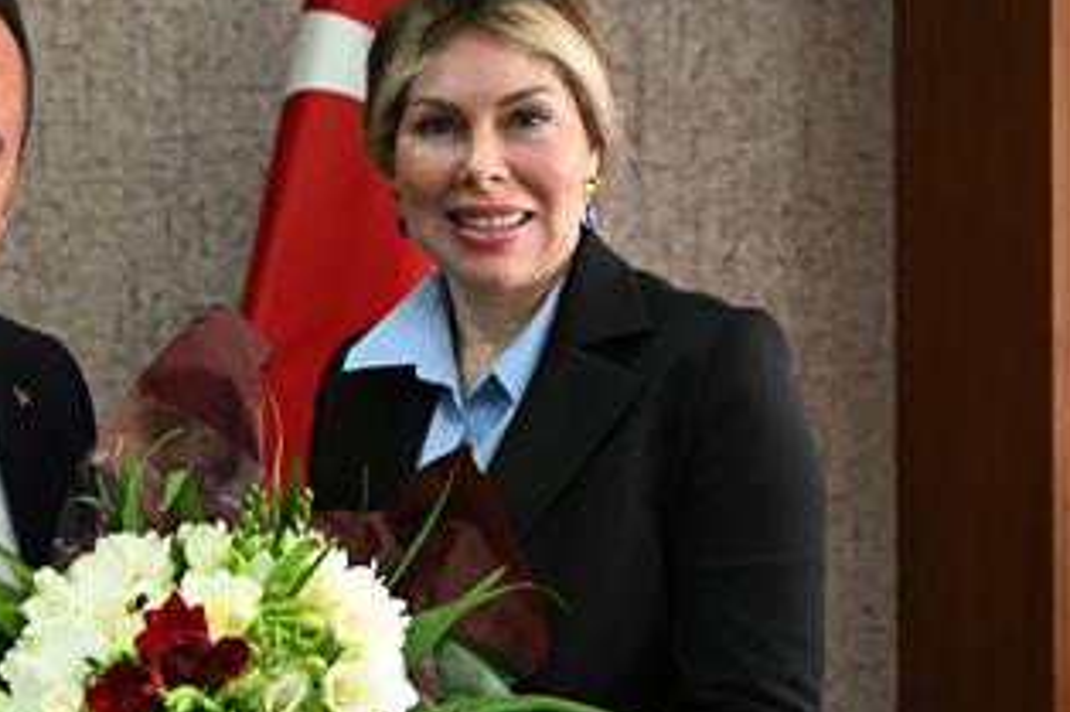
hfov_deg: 34.8
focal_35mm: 55
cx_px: 177
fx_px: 1634
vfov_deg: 24.6
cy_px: 293
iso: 6400
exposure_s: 1/320
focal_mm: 24
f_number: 3.2
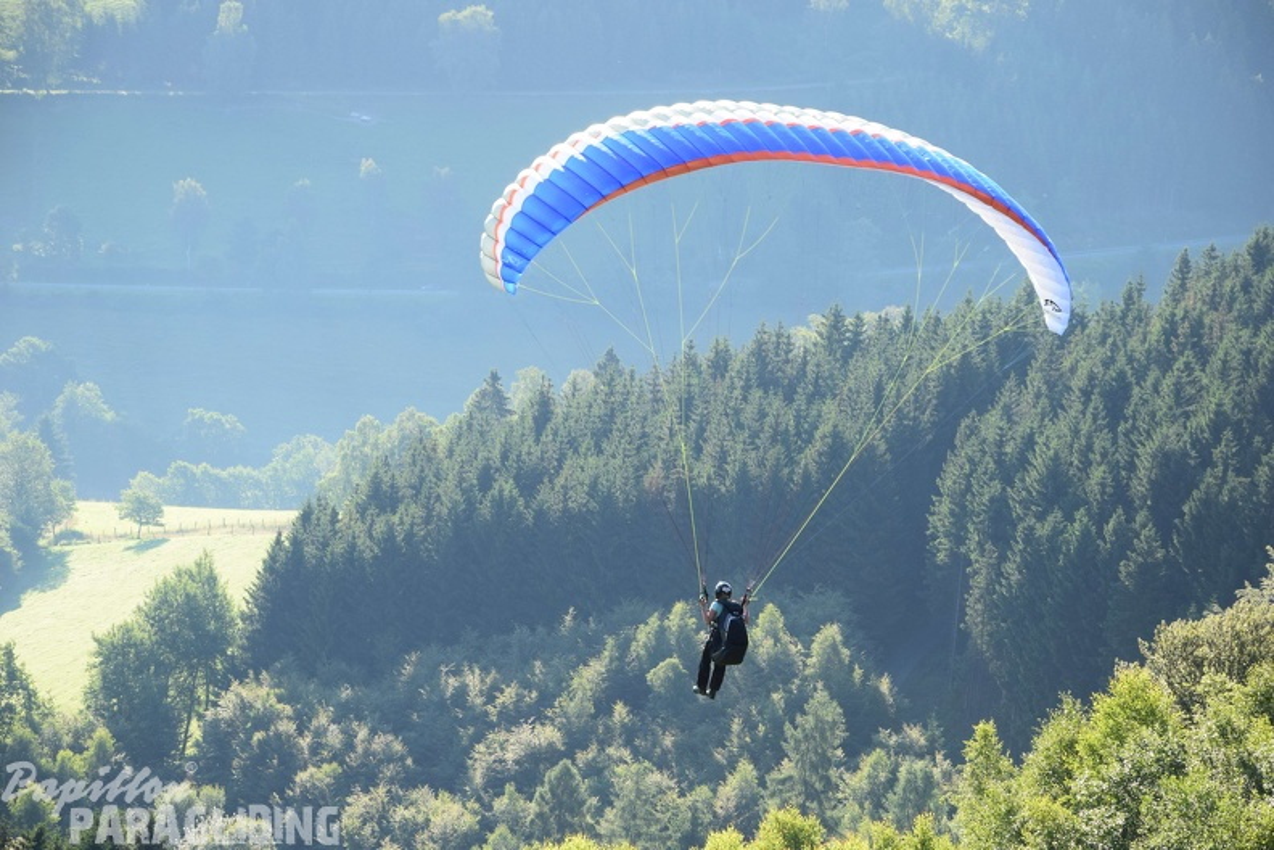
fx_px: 5573
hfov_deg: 13.0
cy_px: 425
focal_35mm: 158
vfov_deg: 8.7
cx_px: 637
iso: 400
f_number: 10
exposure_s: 1/250
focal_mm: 105
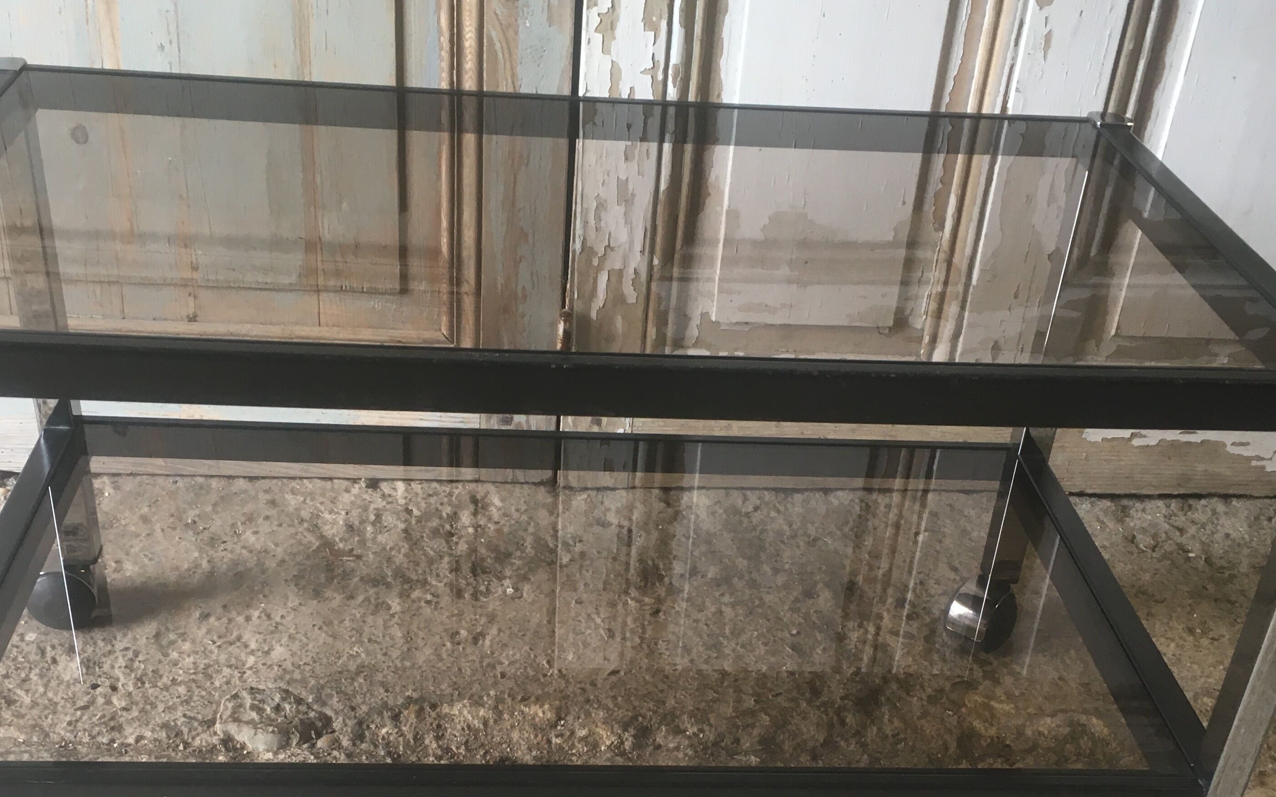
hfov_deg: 45.3
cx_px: 632
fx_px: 1530
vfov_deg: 28.8
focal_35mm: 44
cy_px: 587
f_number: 2.2
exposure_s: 1/33
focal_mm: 4.15
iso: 64
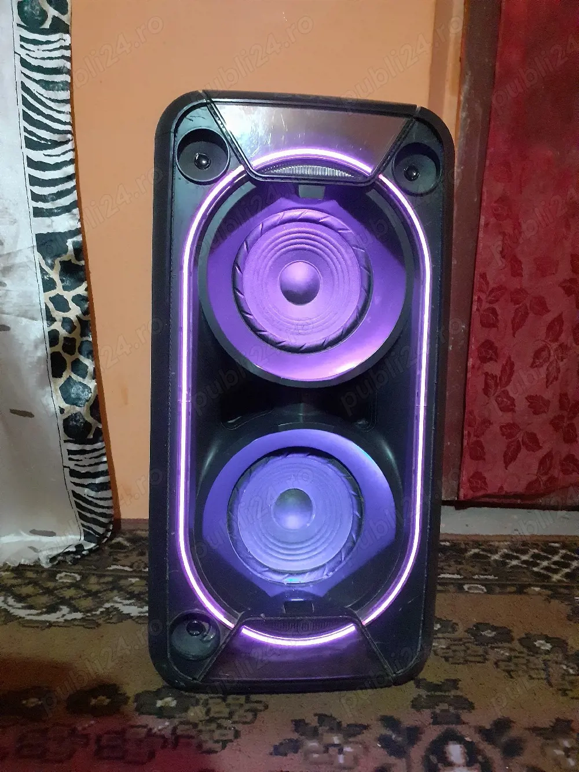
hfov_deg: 51.4
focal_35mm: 27
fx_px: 602
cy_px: 386
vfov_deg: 65.3
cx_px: 290
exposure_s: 1/17
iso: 1250
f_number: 1.9
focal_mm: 3.6
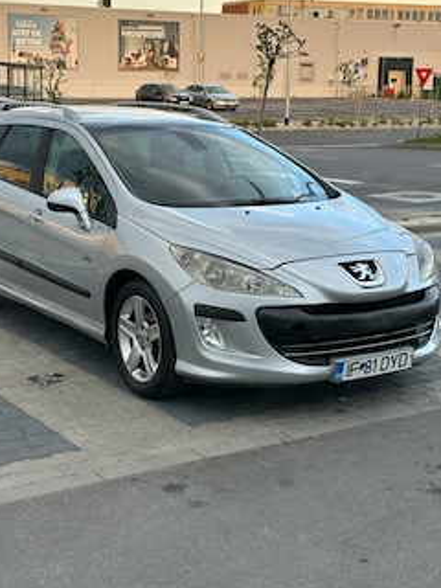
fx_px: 1019
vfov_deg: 32.1
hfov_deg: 24.4
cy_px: 255
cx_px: 187
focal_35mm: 60
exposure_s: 1/279
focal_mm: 6.86
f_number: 1.78
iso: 64
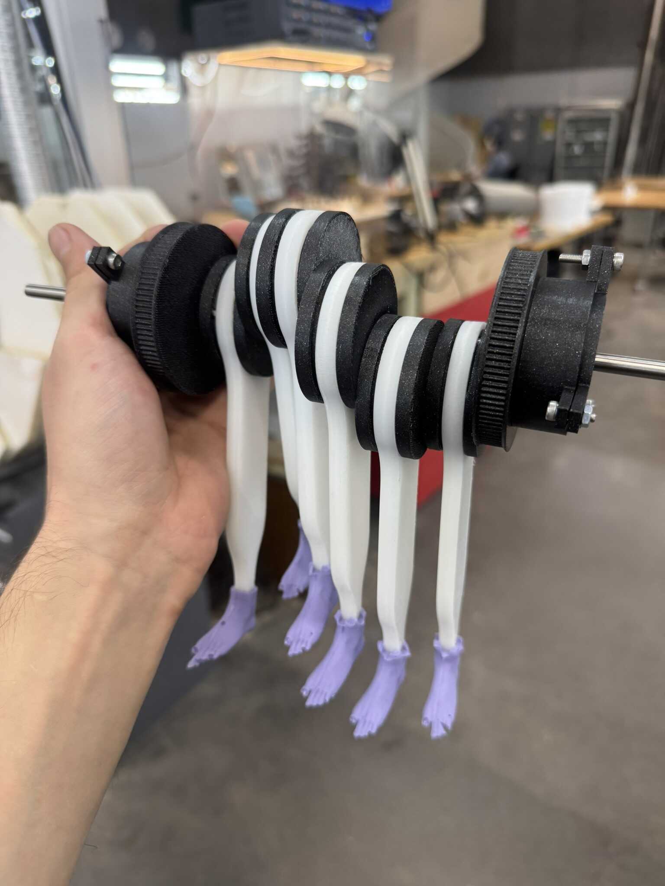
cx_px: 332
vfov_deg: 71.6
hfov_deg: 56.8
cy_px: 443
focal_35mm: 24
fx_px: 615
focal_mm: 6.76
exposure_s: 1/120
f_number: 1.78
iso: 160
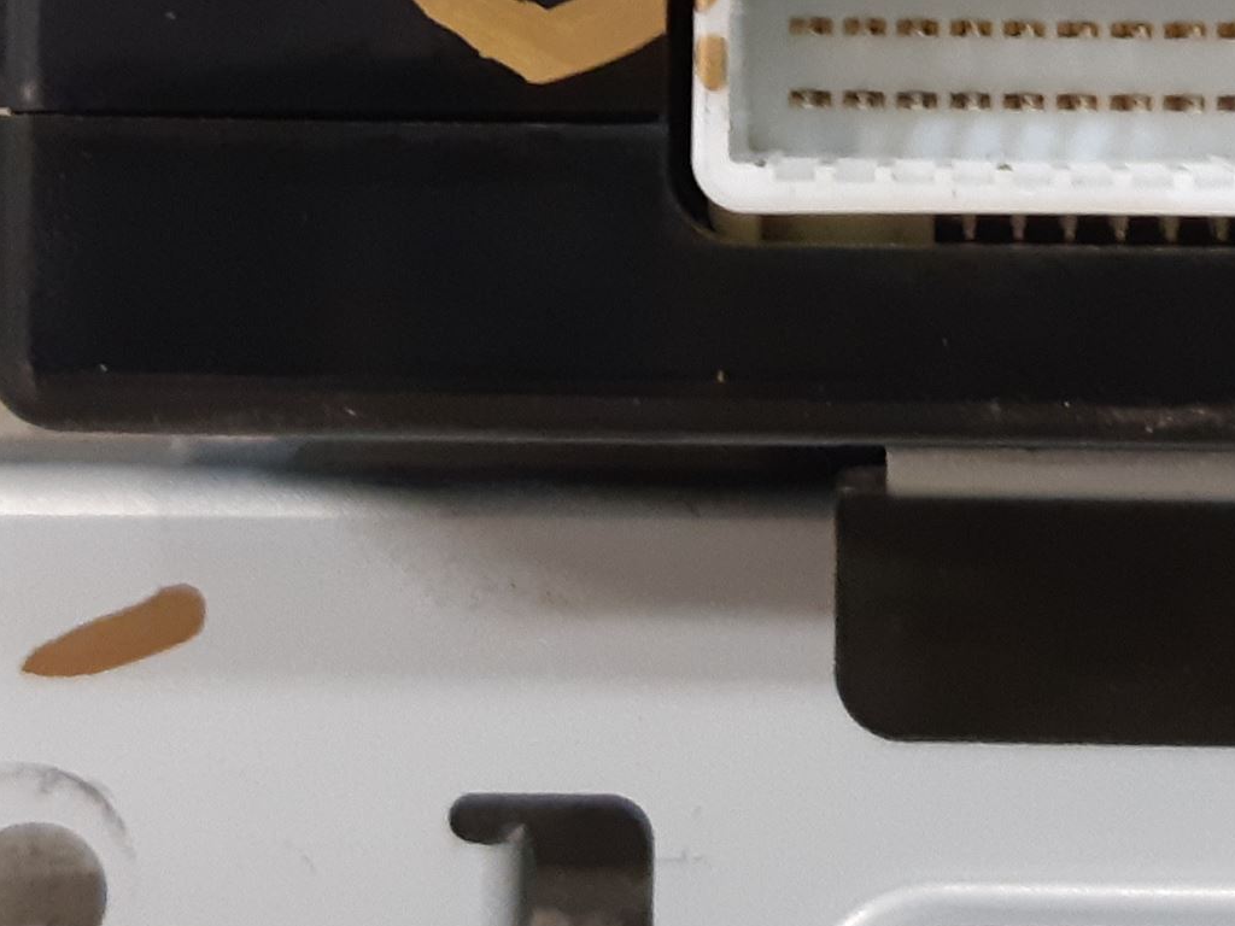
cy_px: 153
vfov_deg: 27.3
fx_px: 1855
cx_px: 923
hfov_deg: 36.0
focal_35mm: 52
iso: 320
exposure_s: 1/60
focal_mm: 3.93
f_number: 1.7
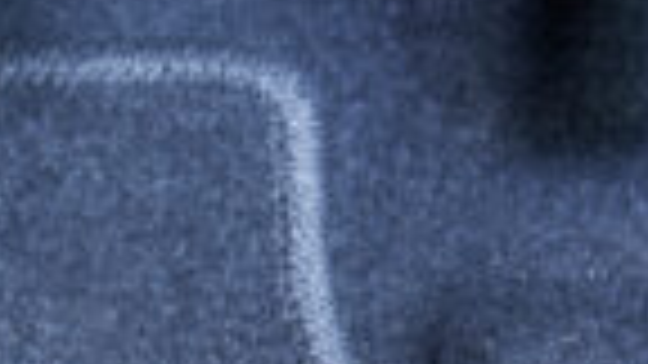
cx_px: -153
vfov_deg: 7.7
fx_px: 2698
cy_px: 324
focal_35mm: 157
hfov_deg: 13.3
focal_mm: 36
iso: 320
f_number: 8
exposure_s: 1.3
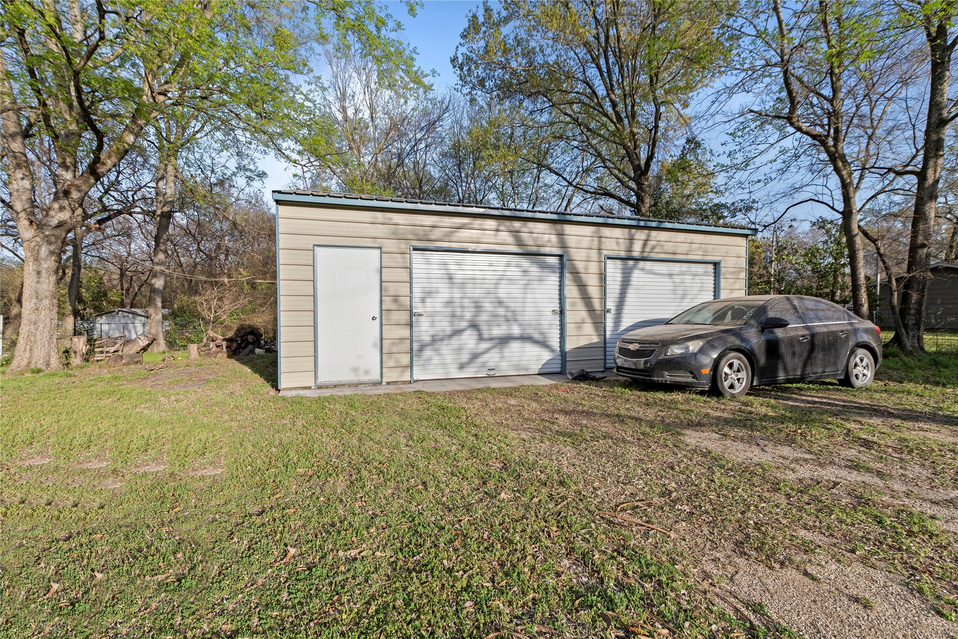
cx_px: 479
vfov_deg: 77.3
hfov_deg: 100.4
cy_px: 320
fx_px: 399
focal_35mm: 15
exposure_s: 1/640
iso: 100
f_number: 9
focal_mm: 10
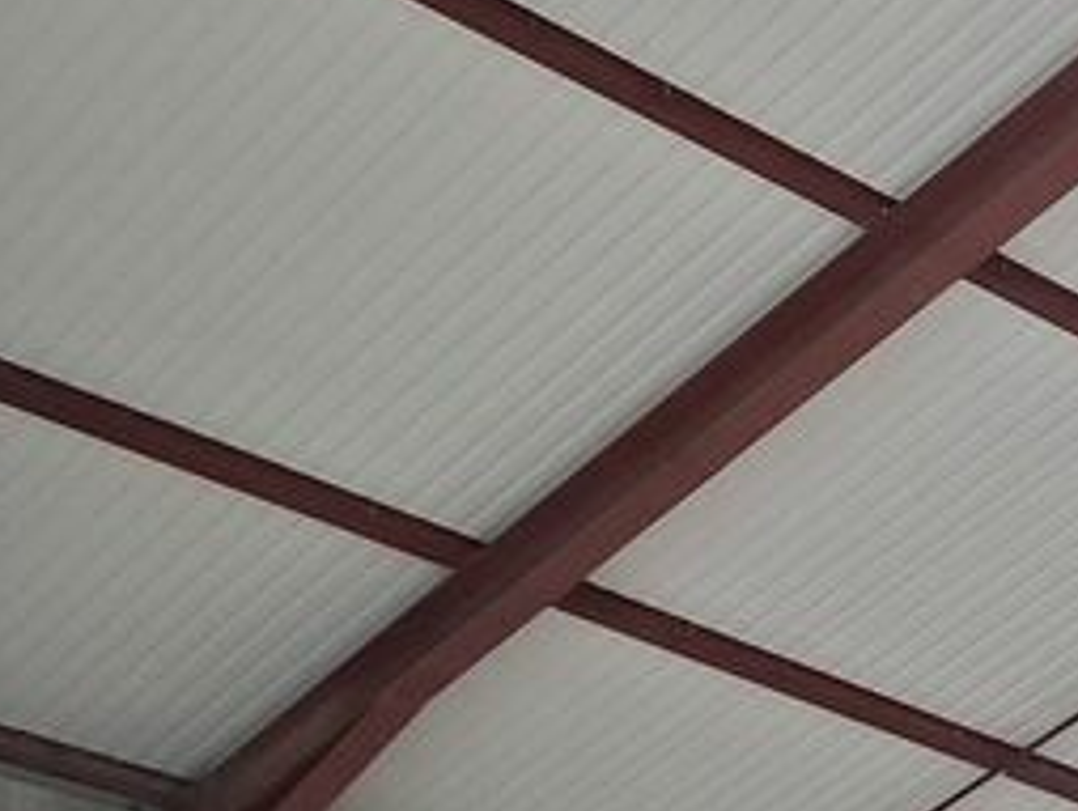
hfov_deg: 16.0
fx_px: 3179
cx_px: 1995
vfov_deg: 13.7
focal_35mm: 102
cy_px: 1189
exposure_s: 1/100
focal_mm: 4
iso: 320
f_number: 1.8
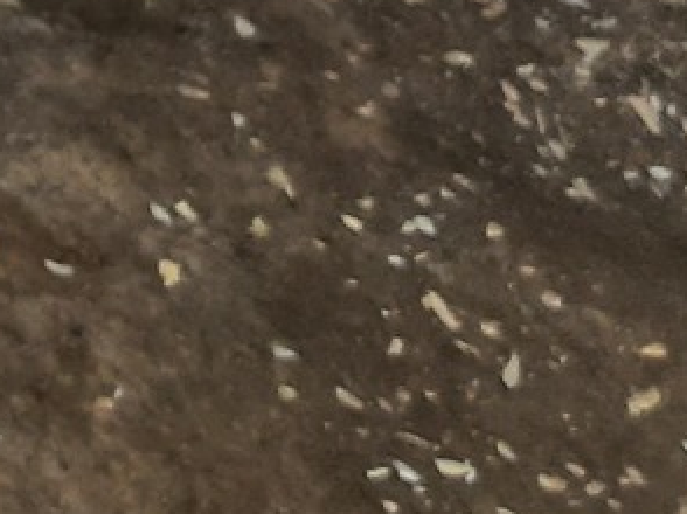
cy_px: -750
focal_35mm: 177
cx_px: -928
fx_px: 3510
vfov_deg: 7.7
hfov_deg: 9.9
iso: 40
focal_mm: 3.92
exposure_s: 1/102
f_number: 1.7
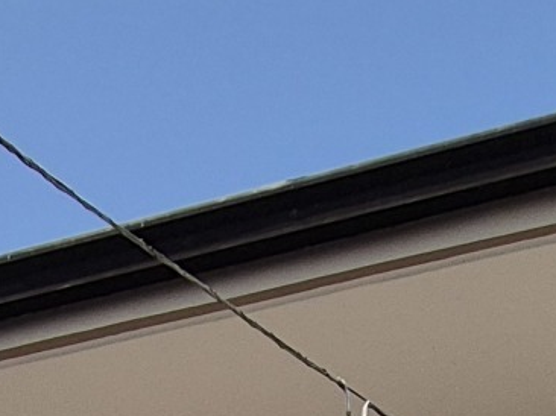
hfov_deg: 21.0
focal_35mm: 91
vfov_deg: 10.1
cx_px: 43
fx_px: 1461
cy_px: 1359
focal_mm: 2.2
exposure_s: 1/2928
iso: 50
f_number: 2.2
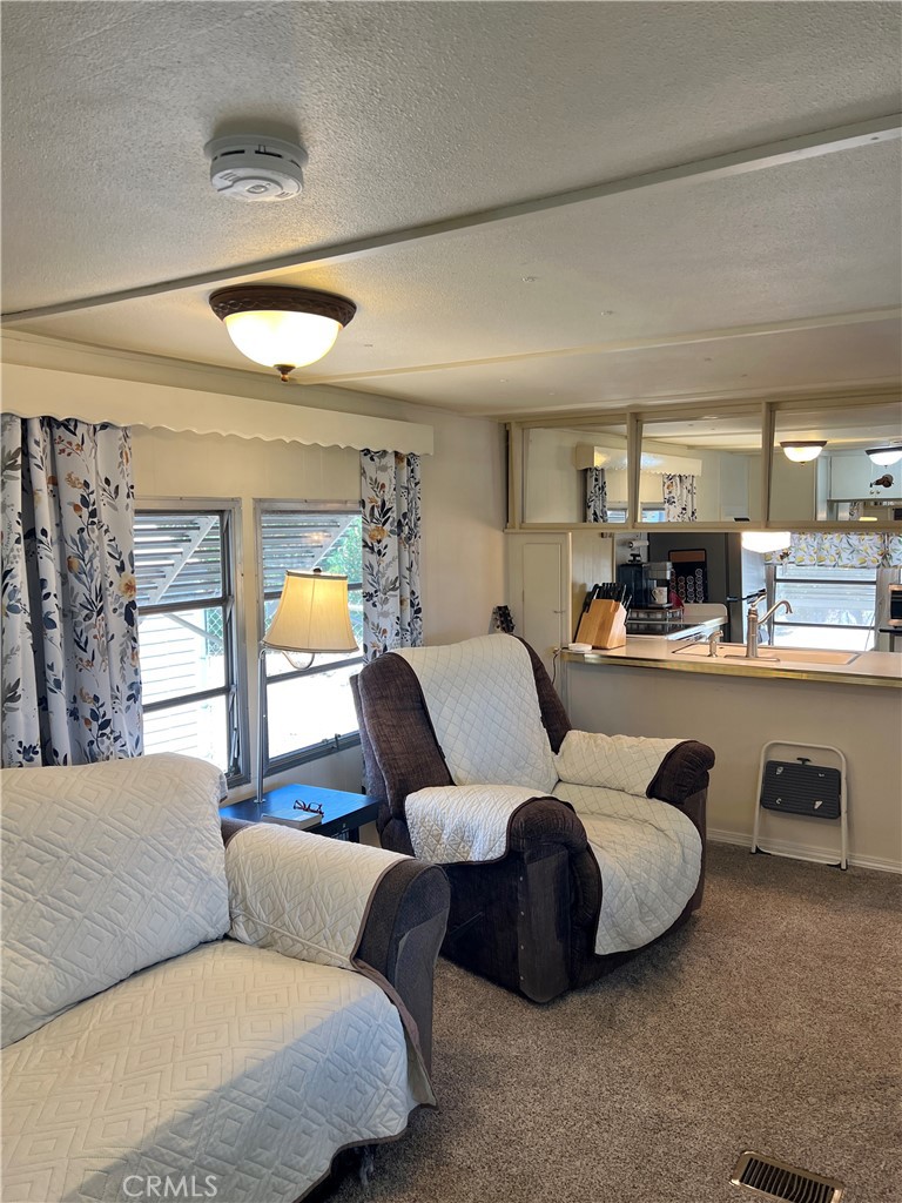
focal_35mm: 26
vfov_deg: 67.3
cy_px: 602
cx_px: 451
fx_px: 903
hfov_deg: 53.1
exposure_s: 1/120
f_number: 1.5
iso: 64
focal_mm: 5.7
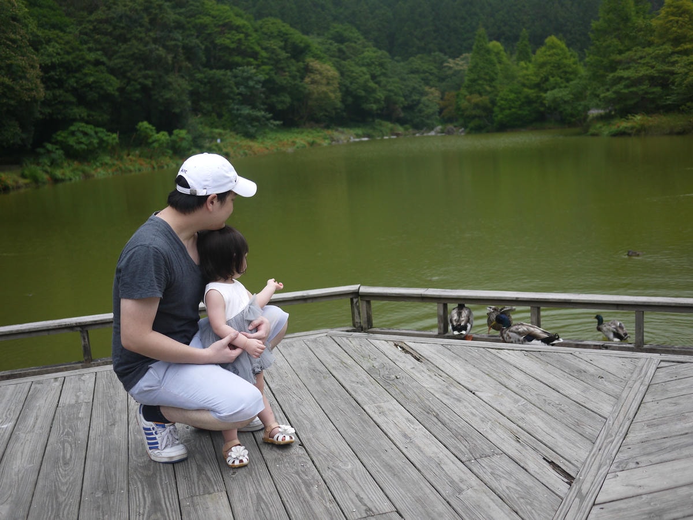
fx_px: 801
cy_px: 260
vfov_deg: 36.0
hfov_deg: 46.8
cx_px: 346
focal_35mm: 40
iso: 160
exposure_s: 1/1300
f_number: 2
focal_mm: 20
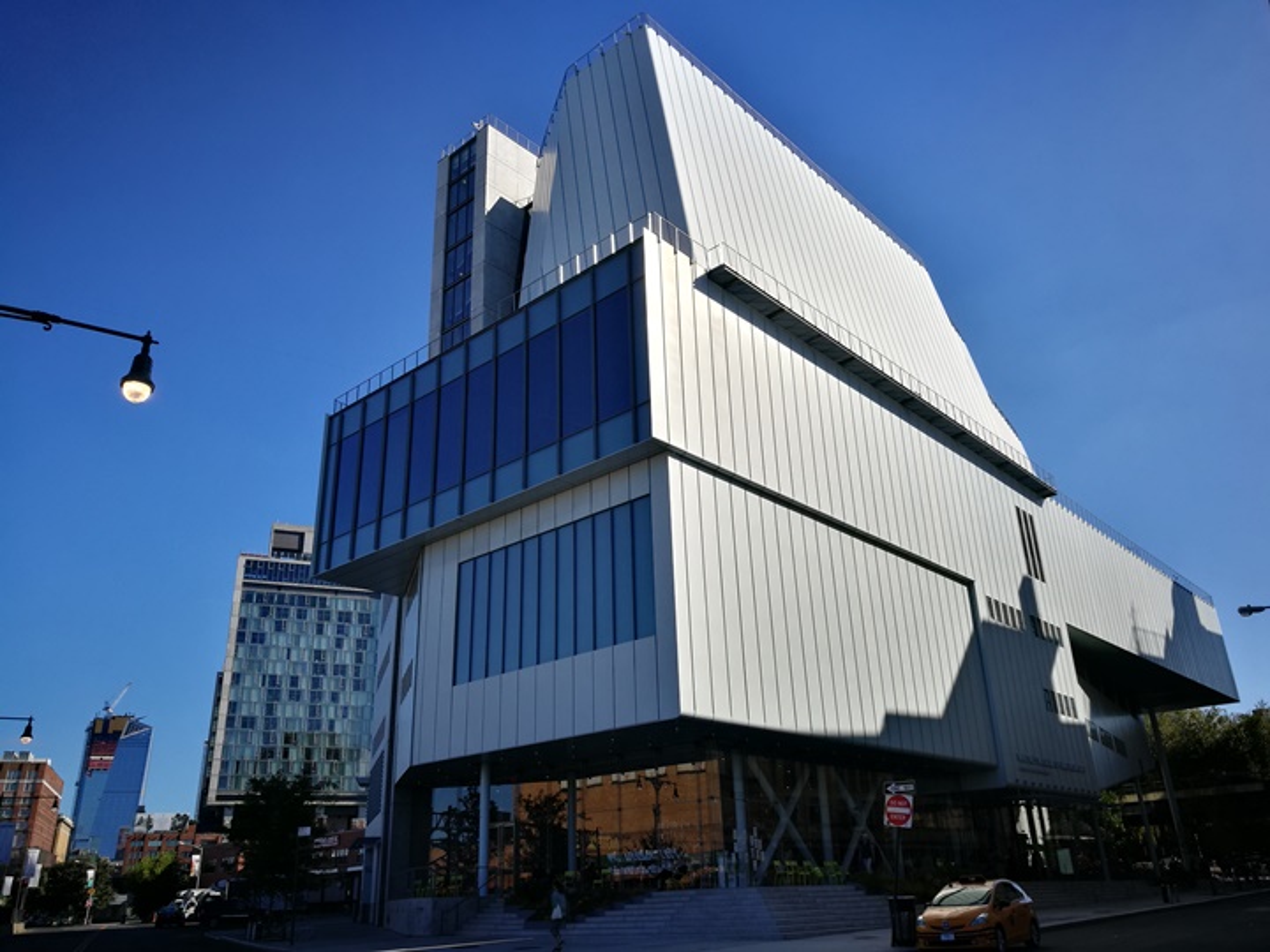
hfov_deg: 65.3
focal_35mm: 27
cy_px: 476
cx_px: 635
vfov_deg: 51.4
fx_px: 991
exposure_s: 1/1328
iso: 50
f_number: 2.2
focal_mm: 4.5
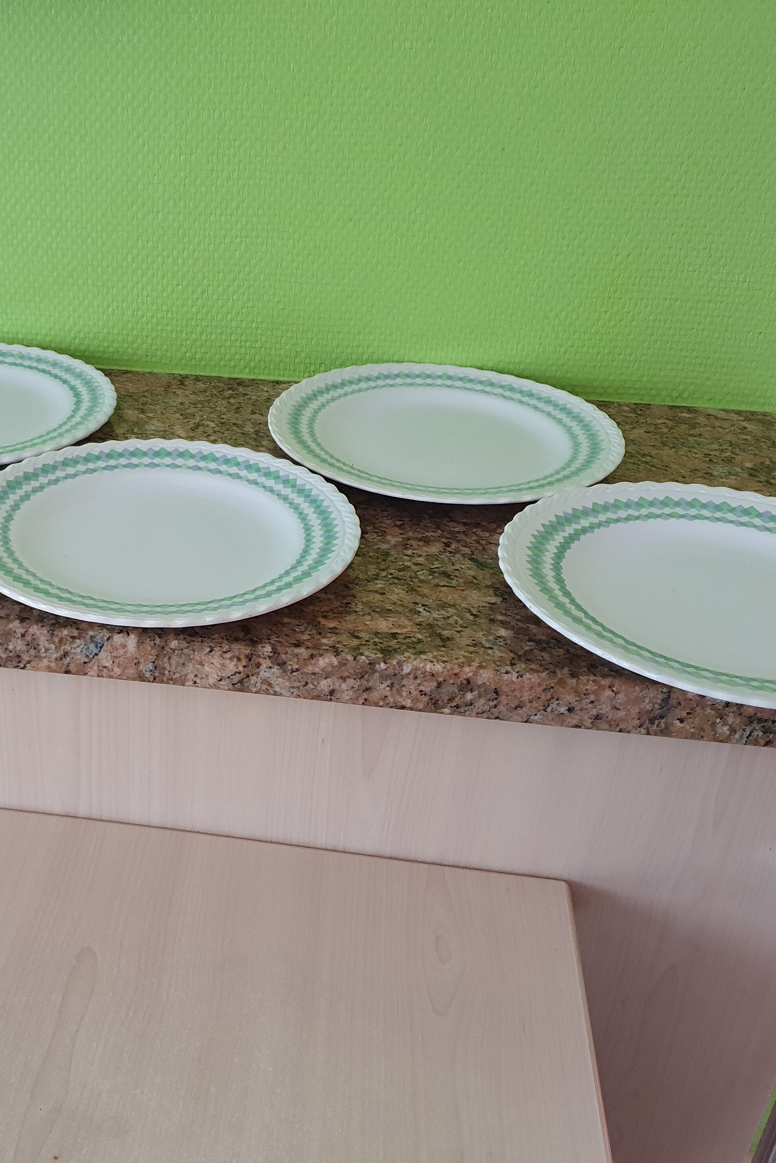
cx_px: 147
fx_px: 1196
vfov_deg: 51.9
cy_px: 584
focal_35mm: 37
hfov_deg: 34.7
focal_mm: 4.32
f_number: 1.5
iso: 320
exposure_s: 1/50
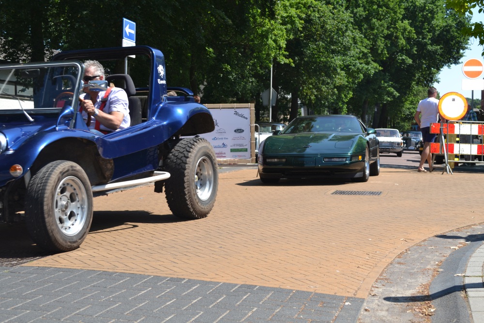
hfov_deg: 36.9
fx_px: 726
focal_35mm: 54
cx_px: 242
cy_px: 162
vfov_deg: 25.1
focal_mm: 36
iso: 100
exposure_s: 1/200
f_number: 7.1
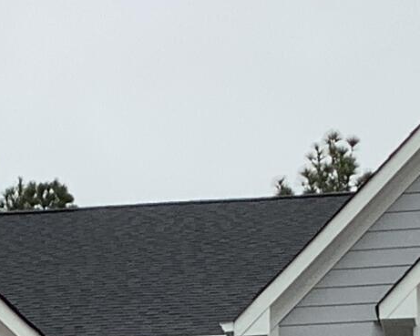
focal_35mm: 197
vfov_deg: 7.5
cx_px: 132
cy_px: 667
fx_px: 2449
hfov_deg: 9.8
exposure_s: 1/136
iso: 25
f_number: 2.4
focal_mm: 3.3
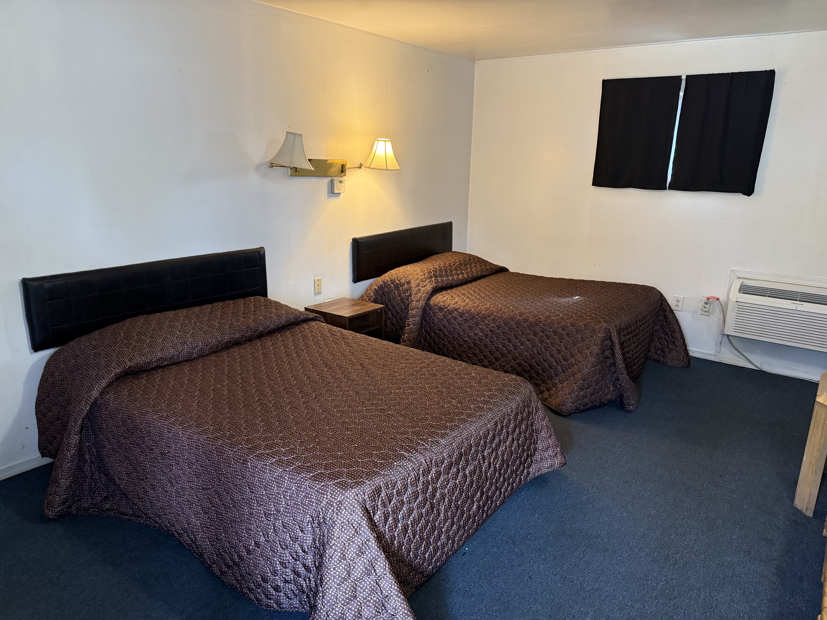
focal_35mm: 24
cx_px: 414
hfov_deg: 71.6
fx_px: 573
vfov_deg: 56.8
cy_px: 310
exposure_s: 1/60
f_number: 1.78
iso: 500
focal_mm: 6.76
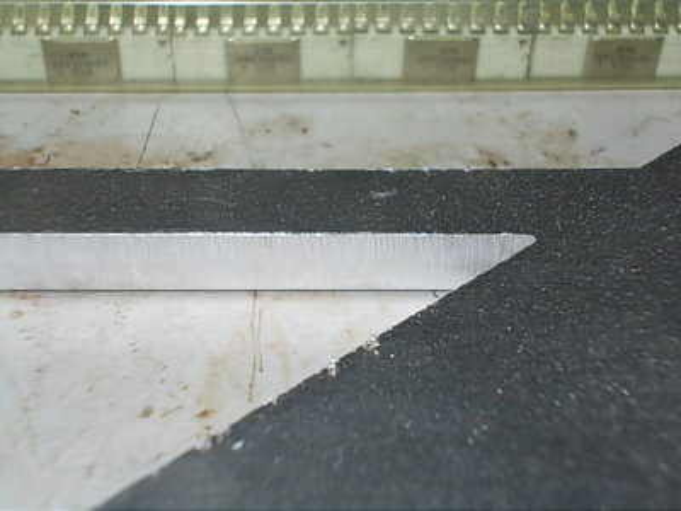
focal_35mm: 96
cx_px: 340
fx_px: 1889
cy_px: 256
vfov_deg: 15.4
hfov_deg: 20.4
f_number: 5.3
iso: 200
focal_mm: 13.6
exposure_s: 1/60
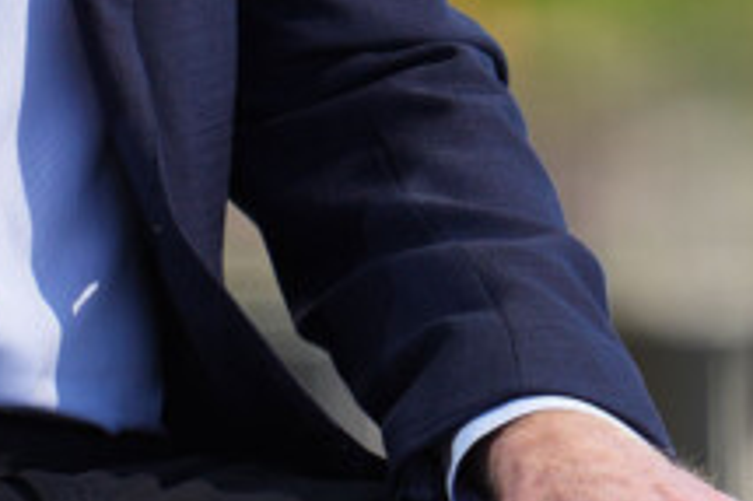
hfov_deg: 1.1
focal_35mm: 1906
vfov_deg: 0.7
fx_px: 39836
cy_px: -433
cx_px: 620
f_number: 2.8
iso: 200
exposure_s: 1/1250
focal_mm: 400
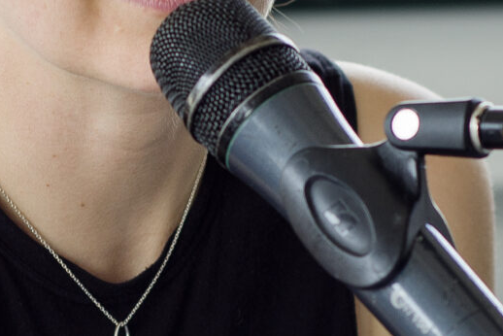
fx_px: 3453
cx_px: 129
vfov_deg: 5.6
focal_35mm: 247
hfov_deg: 8.3
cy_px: 333
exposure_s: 1/125
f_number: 3.2
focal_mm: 50
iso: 160
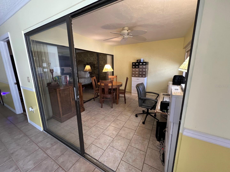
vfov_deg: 89.9
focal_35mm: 13
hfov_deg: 106.2
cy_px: 86
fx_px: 86
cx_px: 115
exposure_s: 1/60
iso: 500
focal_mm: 1.57
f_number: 1.8
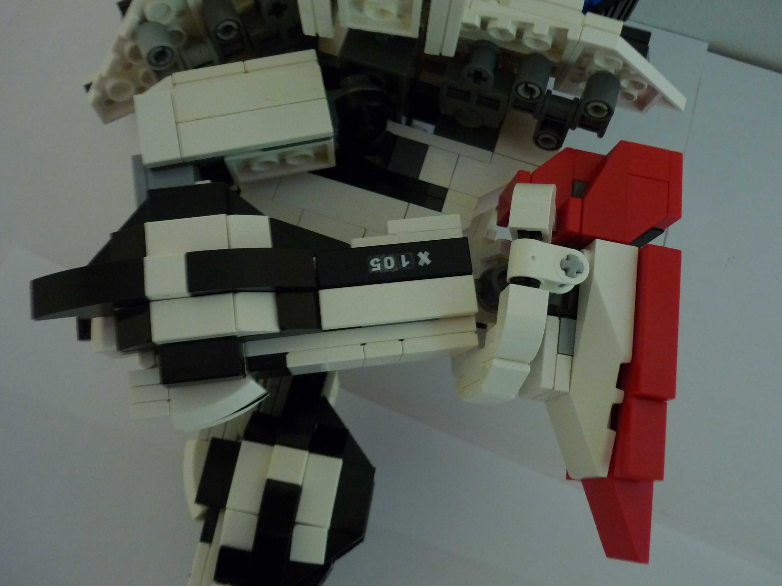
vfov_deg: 42.9
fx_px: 745
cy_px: 293
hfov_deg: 55.4
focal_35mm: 33
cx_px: 391
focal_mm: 5.5
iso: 400
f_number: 2.8
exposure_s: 1/8
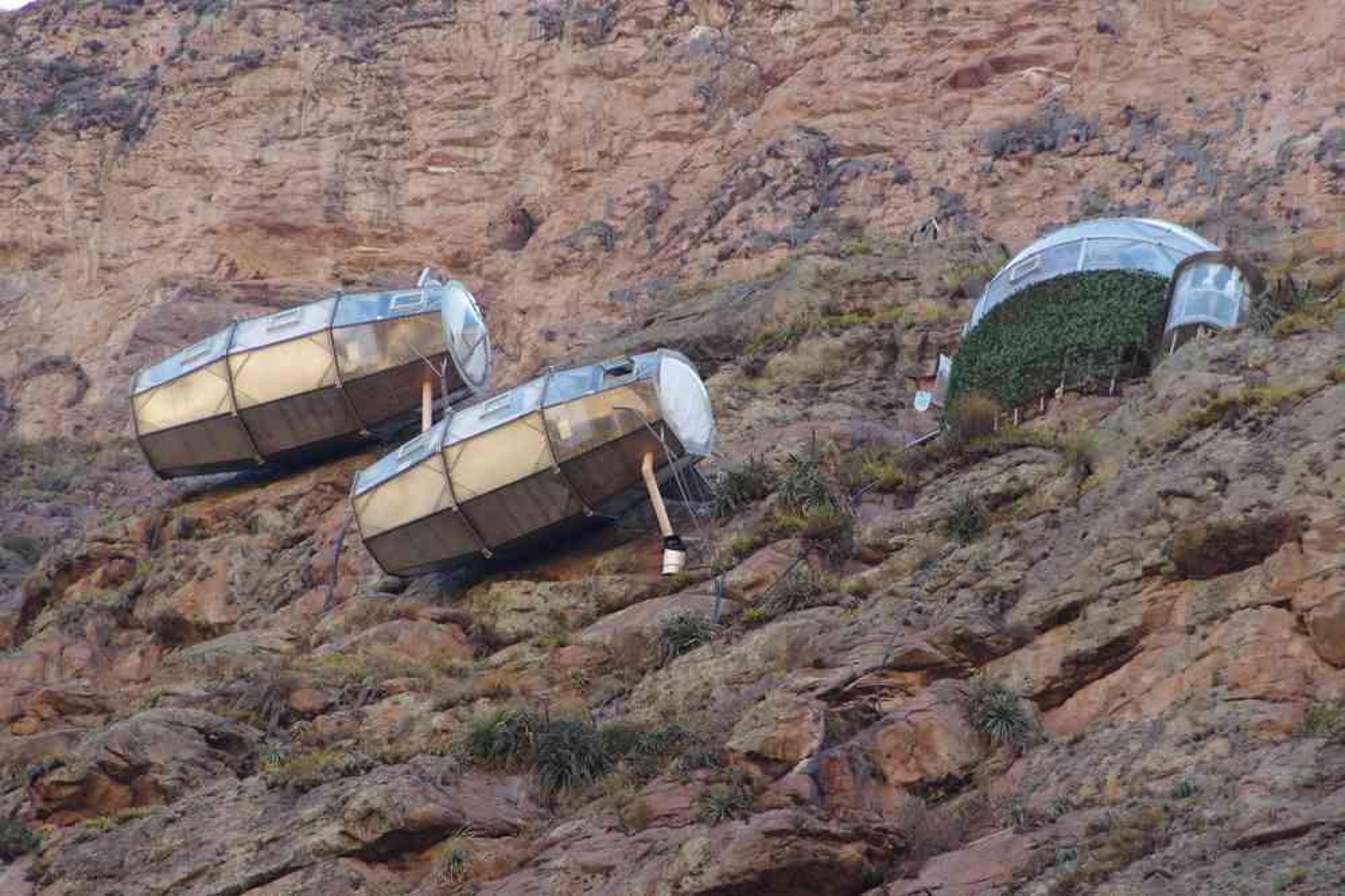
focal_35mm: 390
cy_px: 448
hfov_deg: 5.3
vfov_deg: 3.5
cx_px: 672
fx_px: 14570
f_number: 8
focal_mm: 260
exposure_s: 1/320
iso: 3200
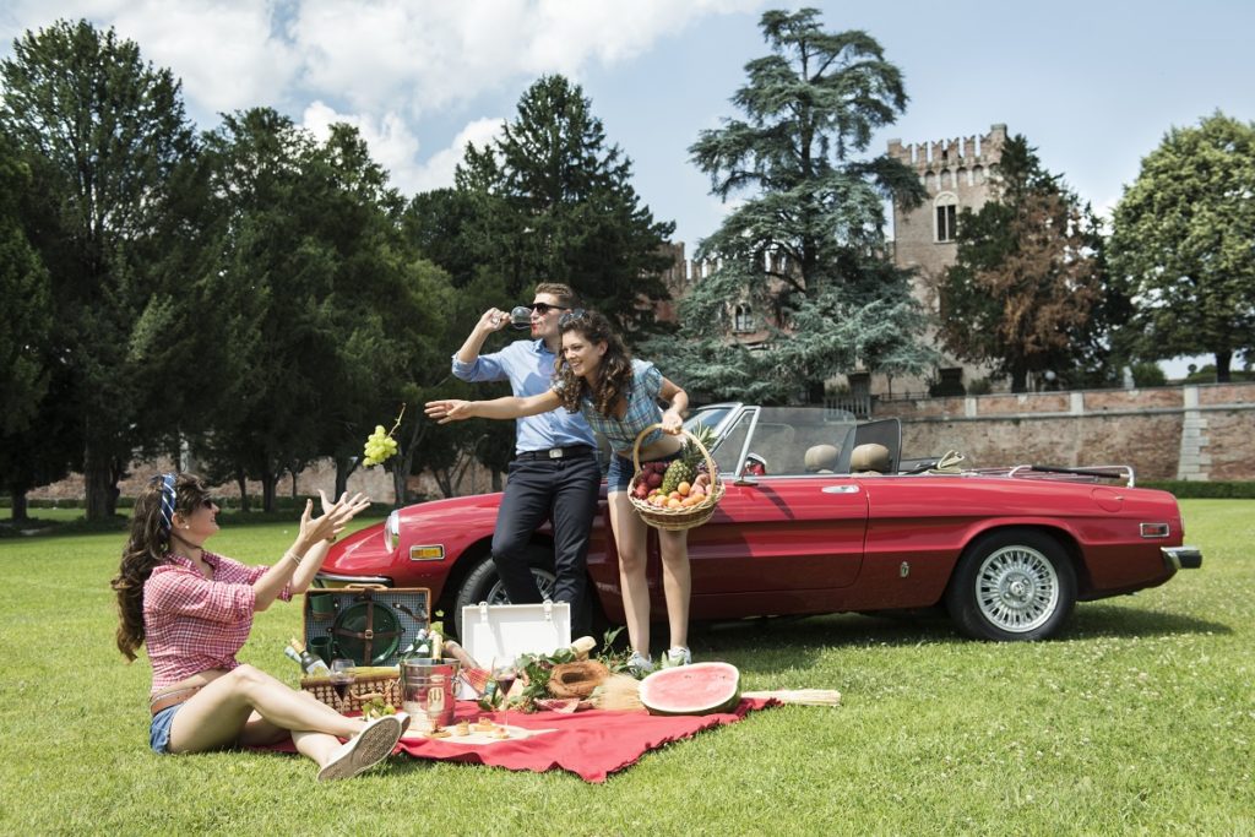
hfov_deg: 50.7
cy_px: 418
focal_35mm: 38
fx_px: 1325
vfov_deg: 35.1
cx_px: 628
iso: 80
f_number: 6.3
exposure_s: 1/400
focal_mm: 38
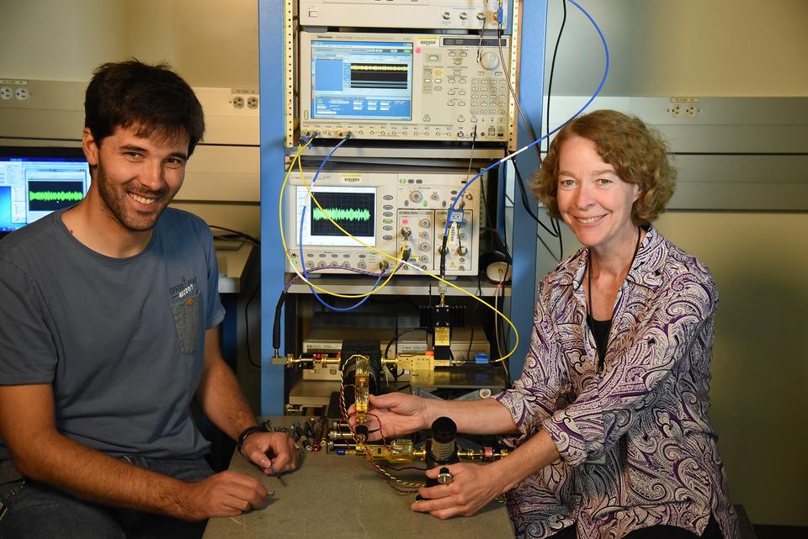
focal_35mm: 52
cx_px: 404
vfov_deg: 26.0
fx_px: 1168
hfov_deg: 38.2
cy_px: 270
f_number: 5
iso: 4000
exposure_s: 1/200
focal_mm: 52
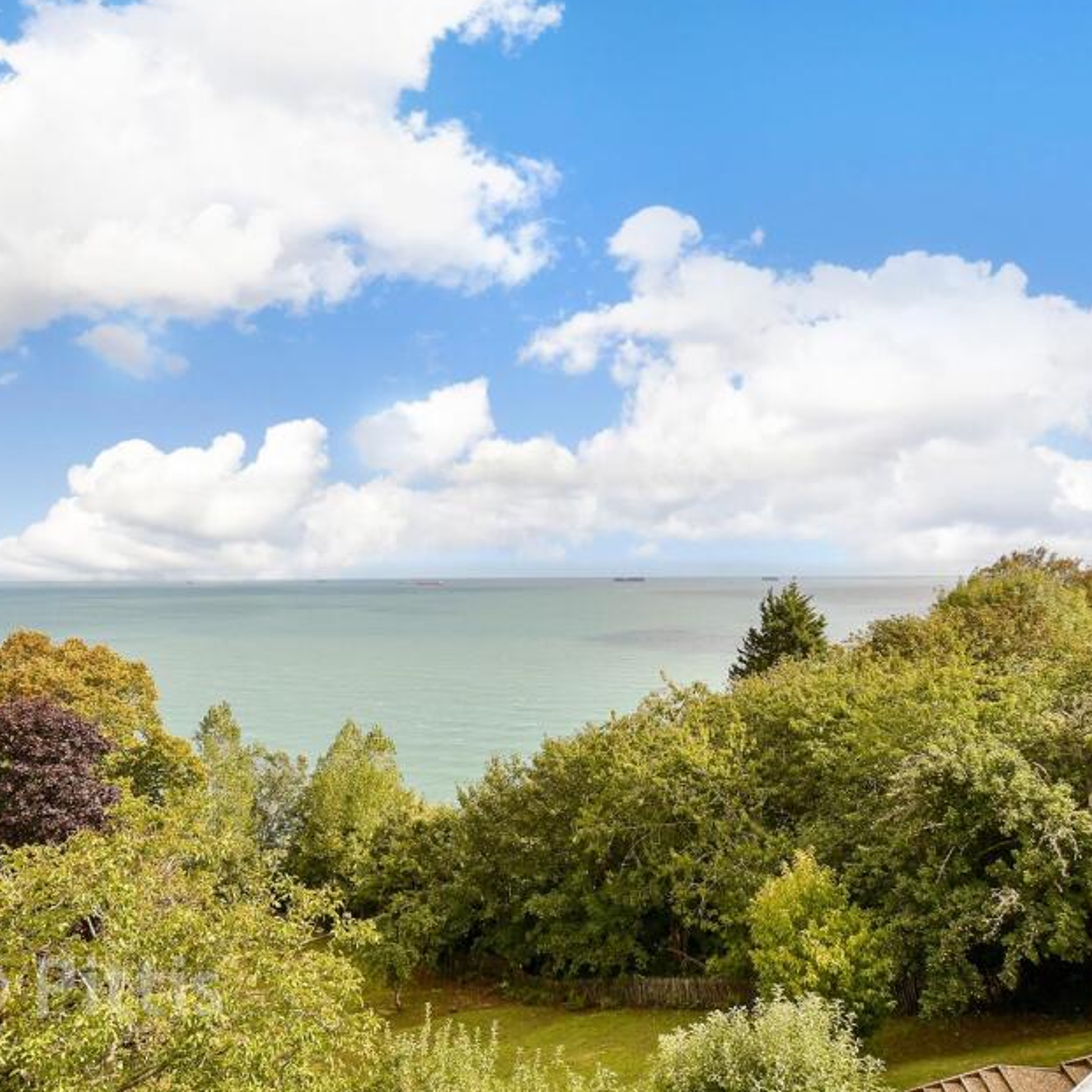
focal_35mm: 21
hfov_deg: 72.1
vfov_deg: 72.1
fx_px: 749
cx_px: 537
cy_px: 577
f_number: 8
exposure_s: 1/250
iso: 160
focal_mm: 10
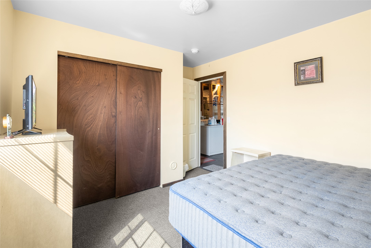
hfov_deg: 96.7
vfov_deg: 73.8
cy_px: 124
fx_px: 165
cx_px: 186
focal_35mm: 16
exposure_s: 1/80
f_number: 6.3
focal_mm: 16
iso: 1600
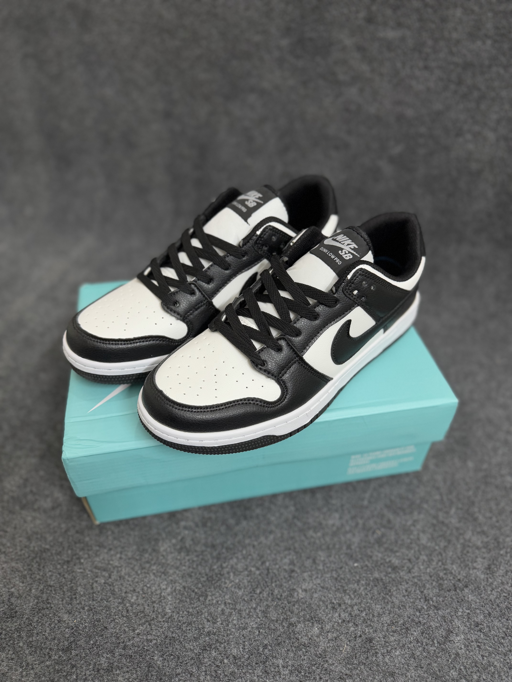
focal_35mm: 24
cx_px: 256
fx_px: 473
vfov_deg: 71.6
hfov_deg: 56.8
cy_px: 341
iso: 250
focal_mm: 6.76
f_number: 1.78
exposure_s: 1/50
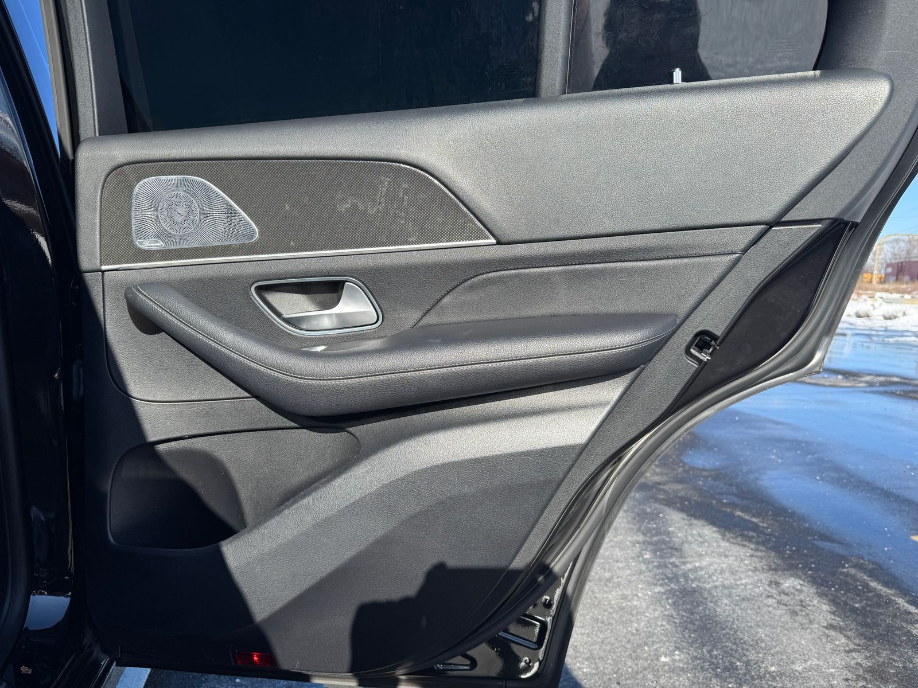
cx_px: 459
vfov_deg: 56.8
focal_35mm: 24
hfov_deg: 71.6
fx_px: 636
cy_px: 344
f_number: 1.78
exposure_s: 1/1980
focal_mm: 6.76
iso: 80
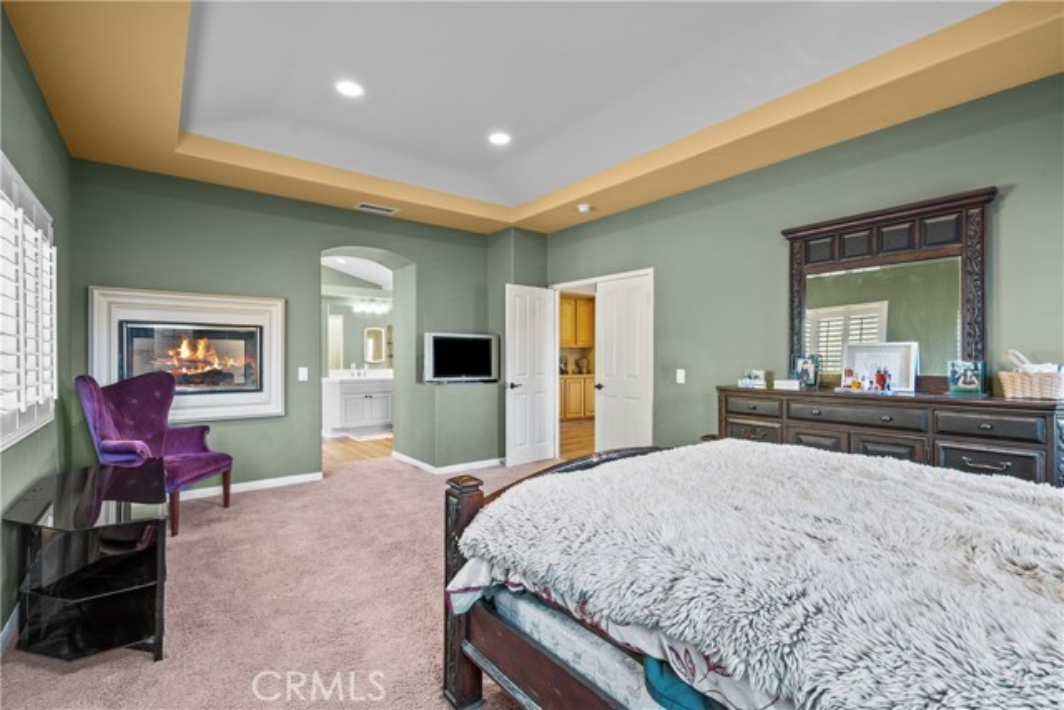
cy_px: 355
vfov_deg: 77.4
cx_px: 532
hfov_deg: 100.4
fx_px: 443
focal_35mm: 15
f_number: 9
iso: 250
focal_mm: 15
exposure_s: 3.2
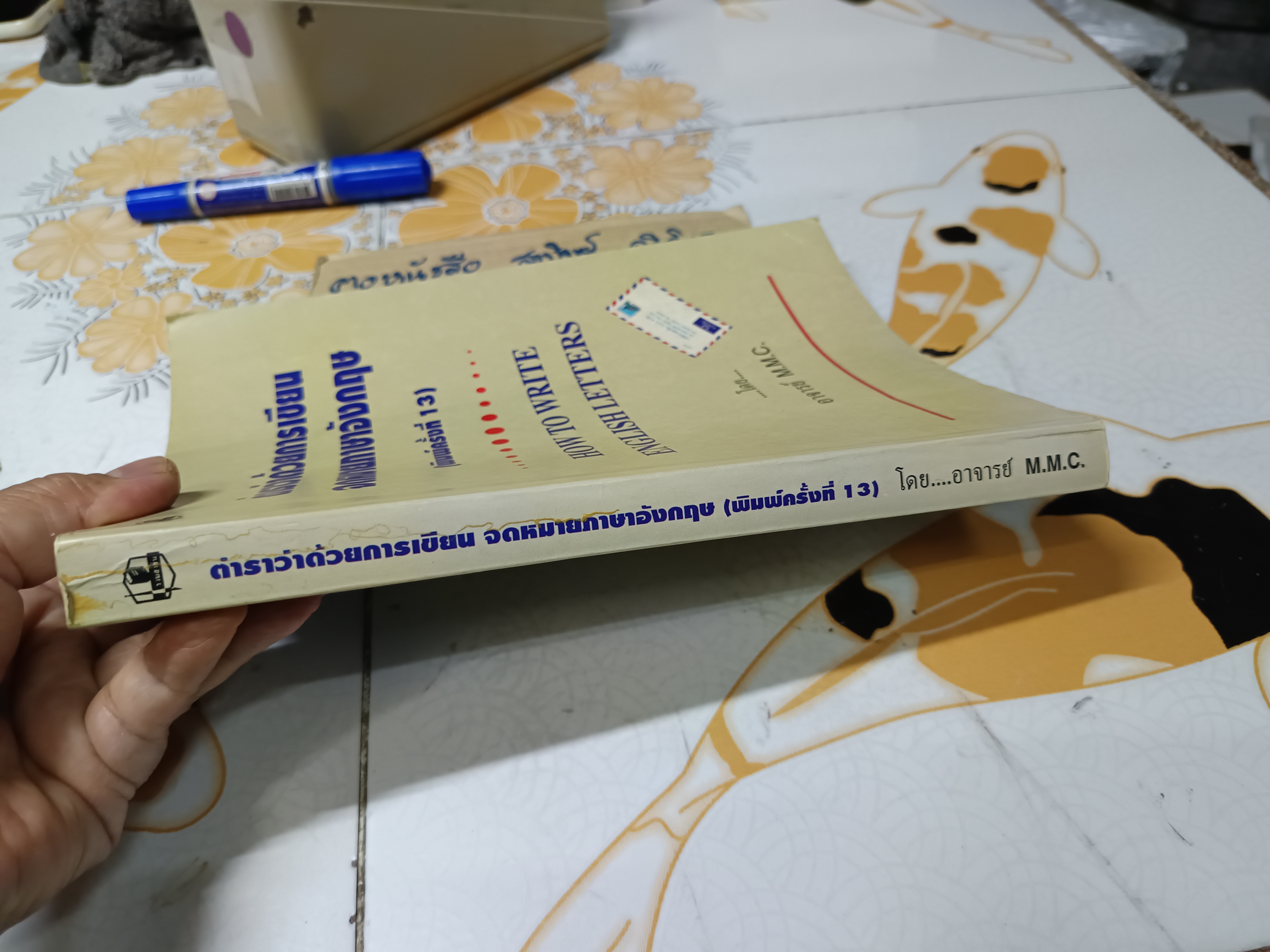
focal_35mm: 24
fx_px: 881
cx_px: 635
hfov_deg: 71.6
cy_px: 476
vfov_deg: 56.8
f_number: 1.7
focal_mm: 5.31
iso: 1054
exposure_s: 1/25
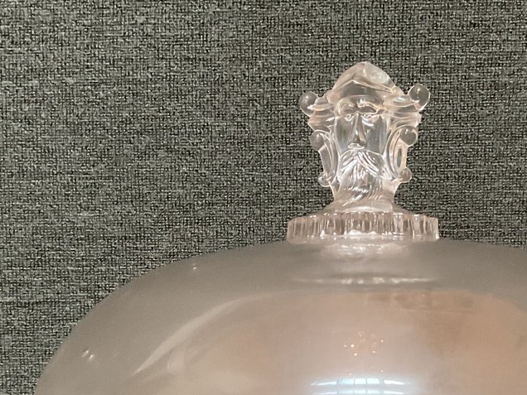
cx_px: 367
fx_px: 1050
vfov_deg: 20.3
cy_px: 443
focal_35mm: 69
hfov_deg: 27.9
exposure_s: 1/50
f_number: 1.8
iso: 160
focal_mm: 3
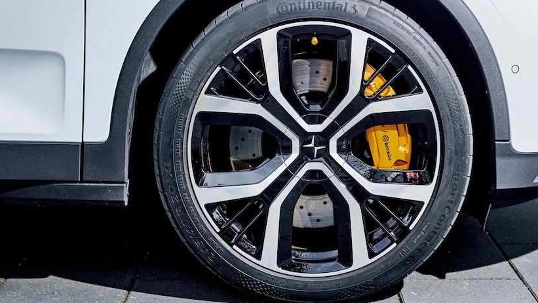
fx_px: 699
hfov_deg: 41.9
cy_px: 69
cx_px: 317
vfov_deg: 24.1
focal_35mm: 49
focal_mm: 32
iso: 100
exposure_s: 1/100
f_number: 6.3
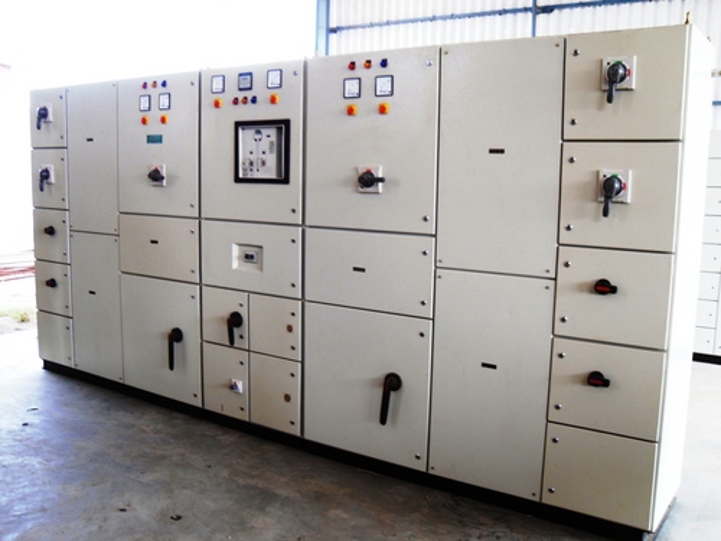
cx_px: 360
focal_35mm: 34
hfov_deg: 54.0
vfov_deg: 41.8
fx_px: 708
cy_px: 270
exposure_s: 1/47
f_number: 2.8
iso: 100
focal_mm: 6
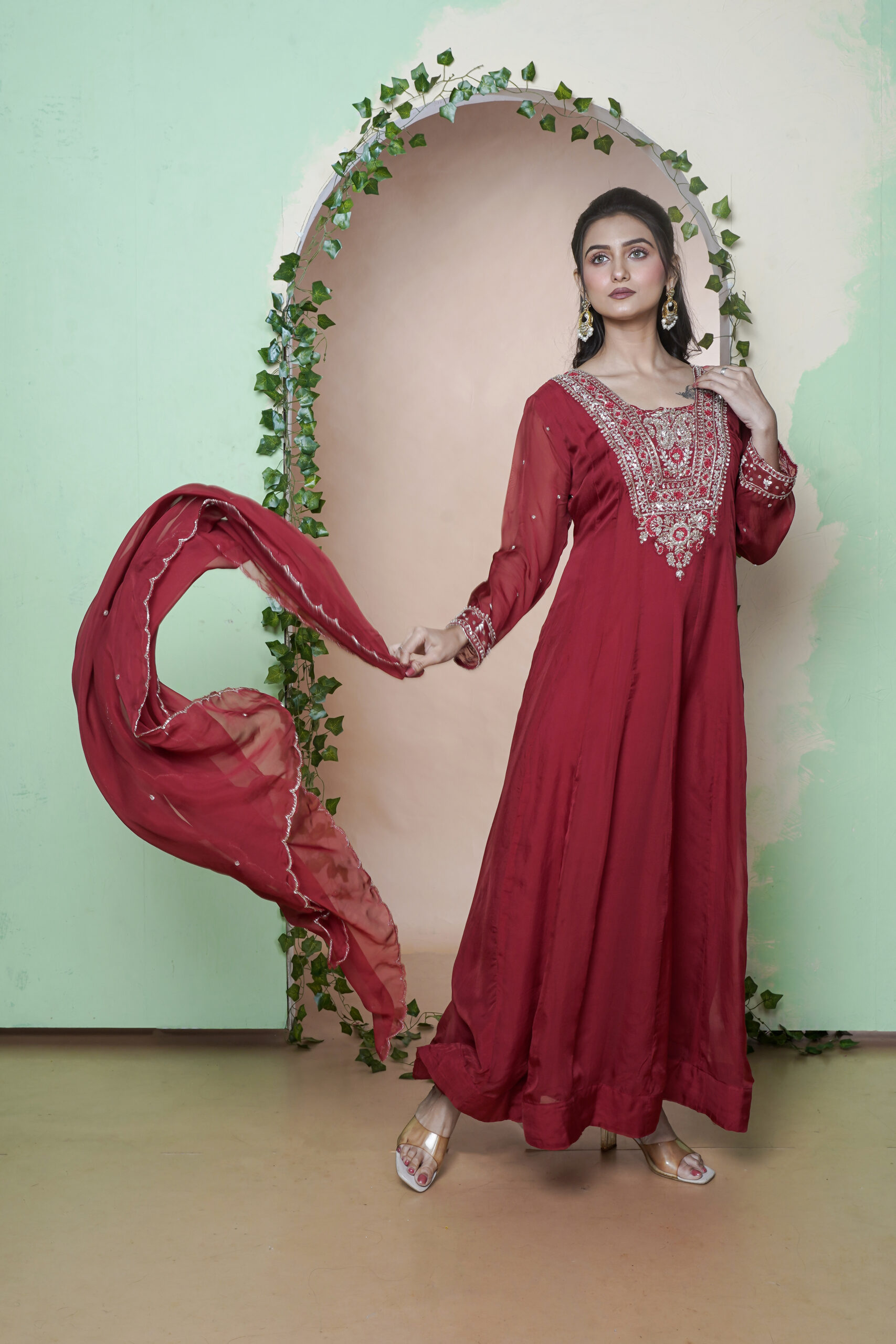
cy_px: 672
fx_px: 1344
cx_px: 448
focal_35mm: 36
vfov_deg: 53.1
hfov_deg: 36.9
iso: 160
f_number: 11
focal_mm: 36
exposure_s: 1/125
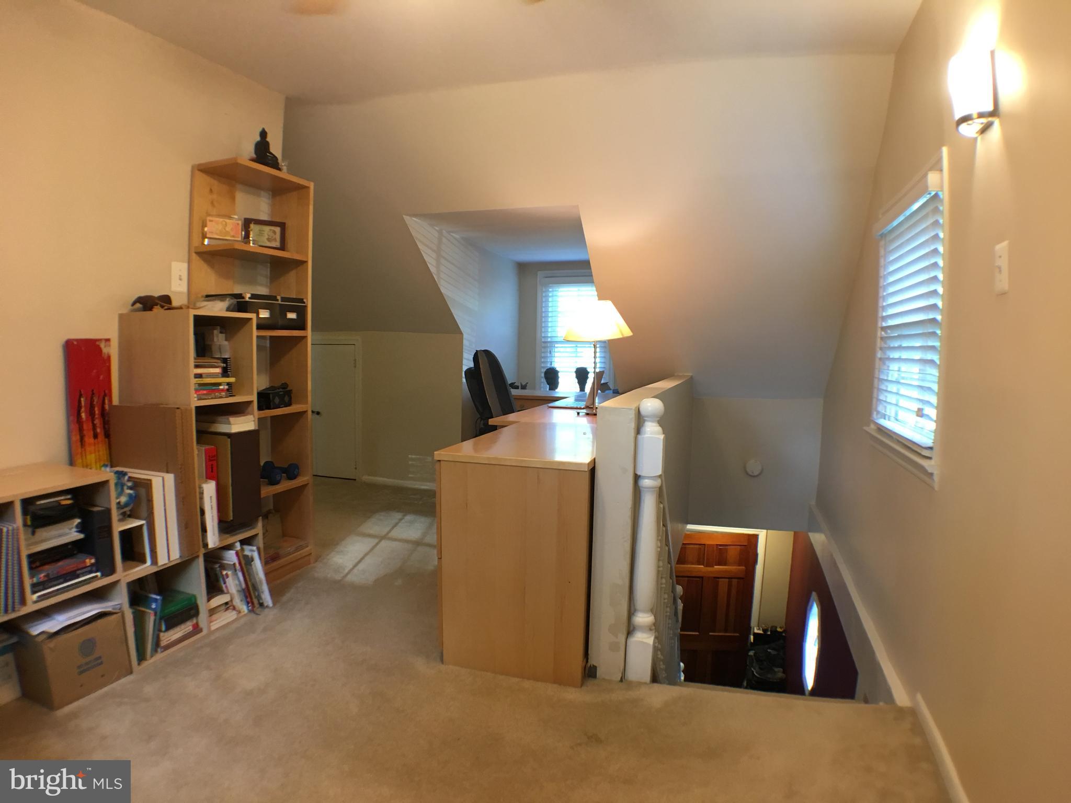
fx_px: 897
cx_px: 536
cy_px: 402
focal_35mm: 29
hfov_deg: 61.7
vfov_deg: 48.2
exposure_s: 1/30
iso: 100
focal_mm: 4.15
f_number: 2.2
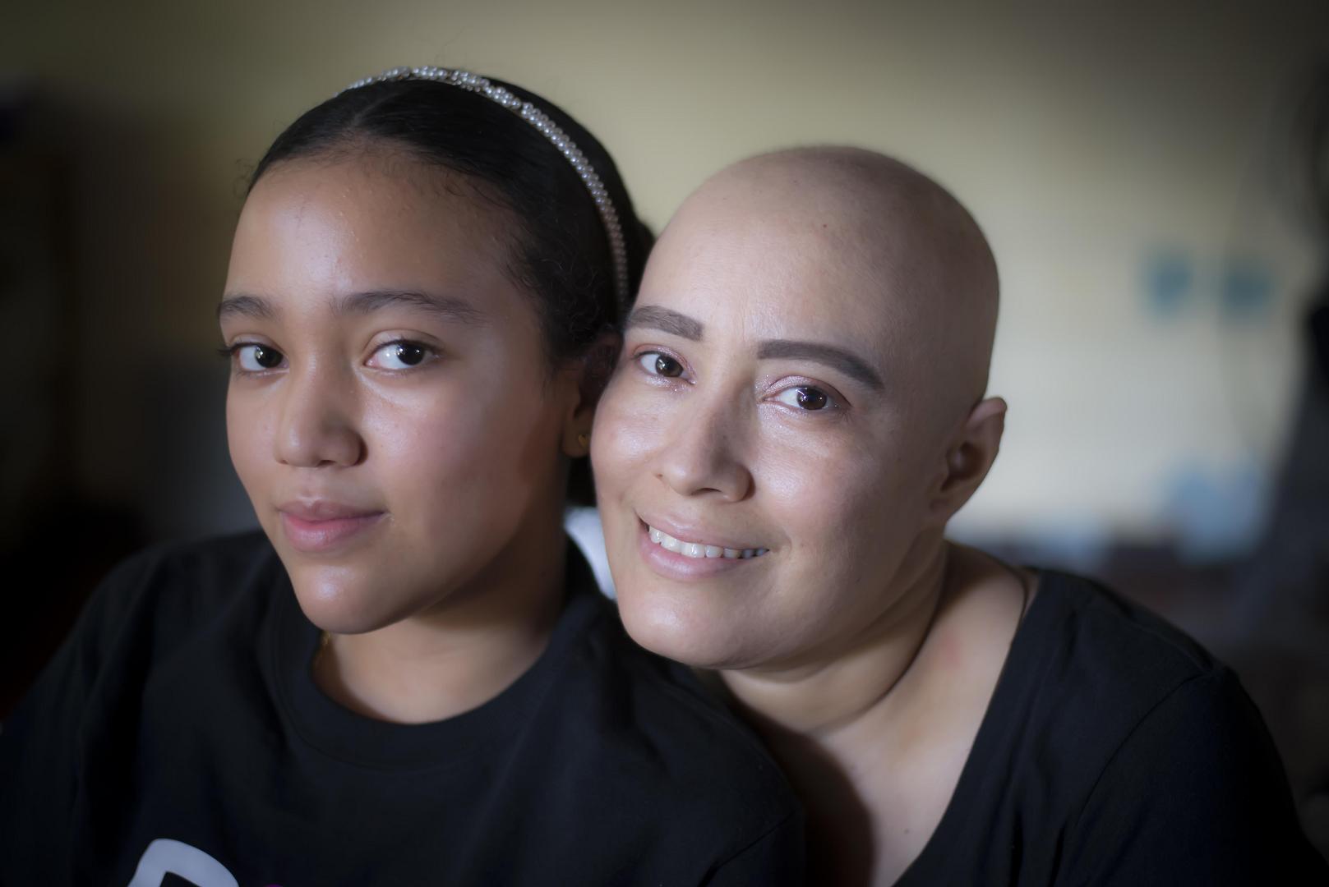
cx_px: 664
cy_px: 444
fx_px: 1847
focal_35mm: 50
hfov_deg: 39.6
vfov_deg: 27.0
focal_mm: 50
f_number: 1.8
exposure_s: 1/125
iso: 800
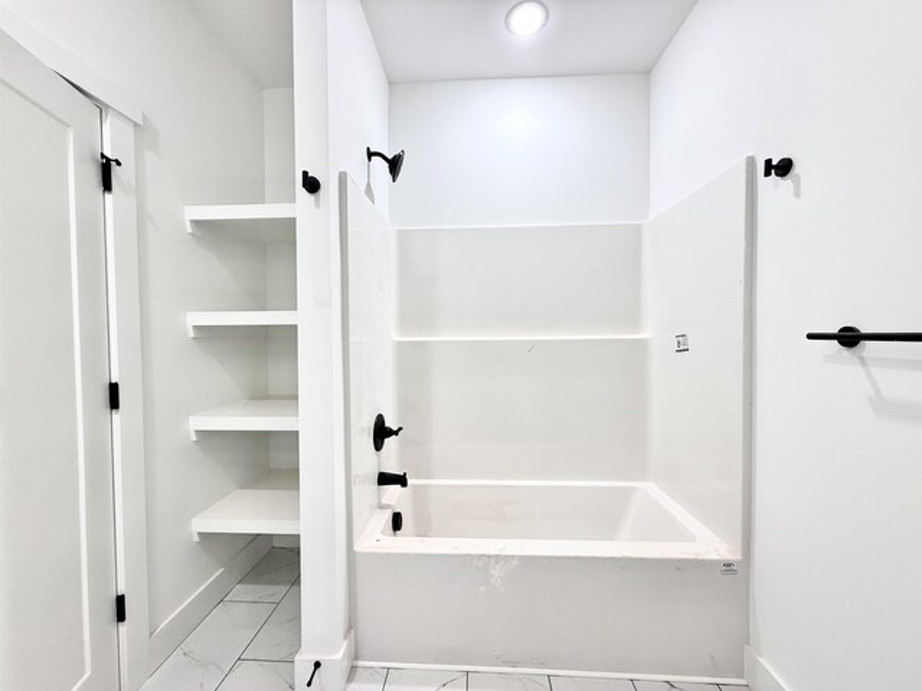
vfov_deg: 85.7
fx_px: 373
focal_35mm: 14
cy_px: 346
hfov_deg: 102.1
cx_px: 461
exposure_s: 1/120
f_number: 2.2
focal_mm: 2.22
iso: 250
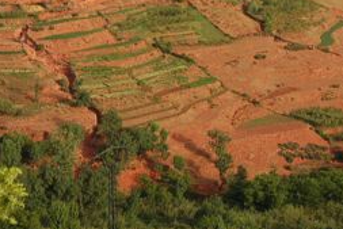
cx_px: 60
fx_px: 1535
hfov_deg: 12.7
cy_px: -84
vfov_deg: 8.4
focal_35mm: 161
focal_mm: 34
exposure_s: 1/160
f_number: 9
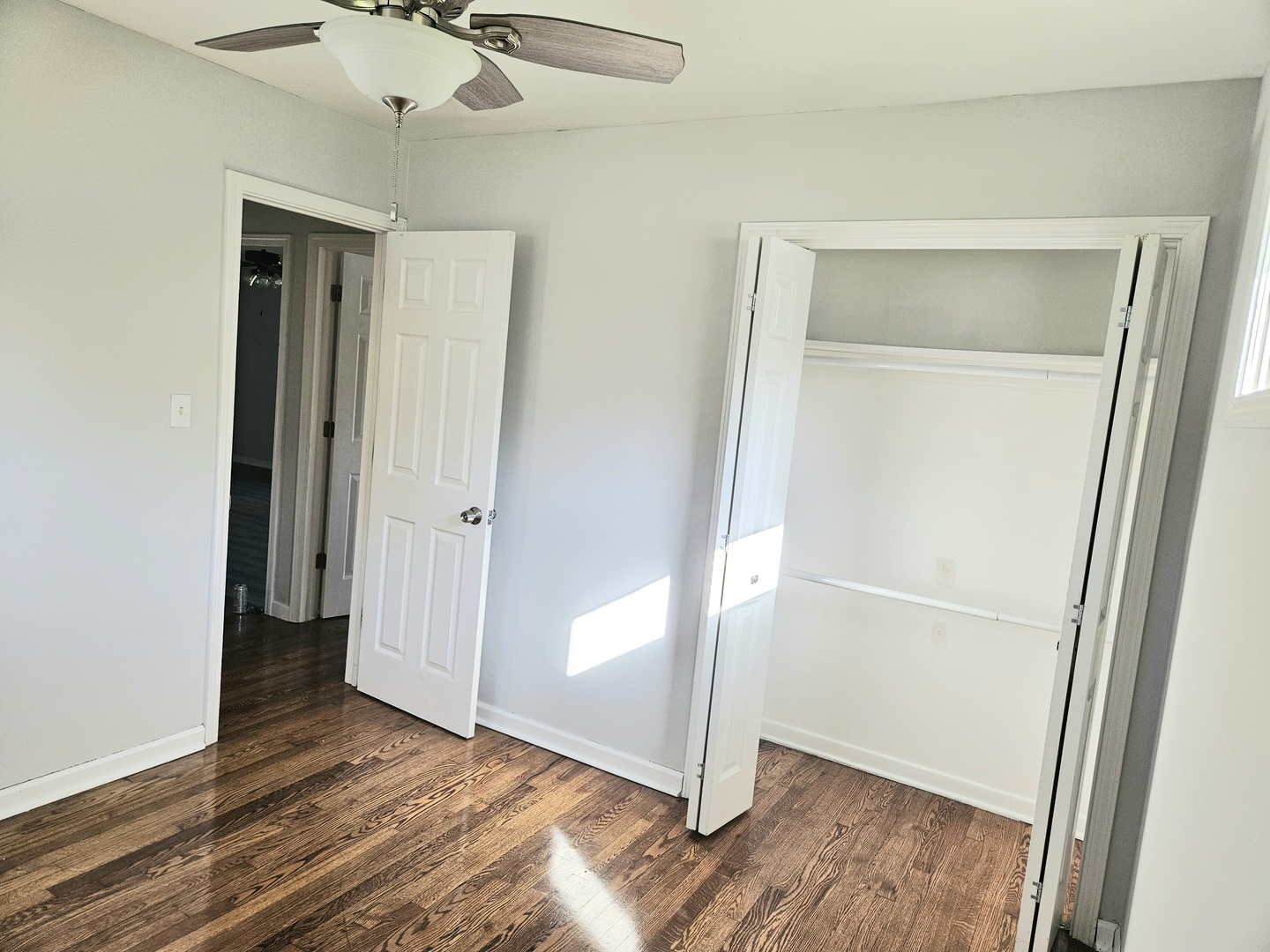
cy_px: 476
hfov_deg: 73.9
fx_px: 844
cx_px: 635
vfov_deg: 58.9
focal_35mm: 23
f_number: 1.8
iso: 80
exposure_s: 1/208
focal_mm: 5.4
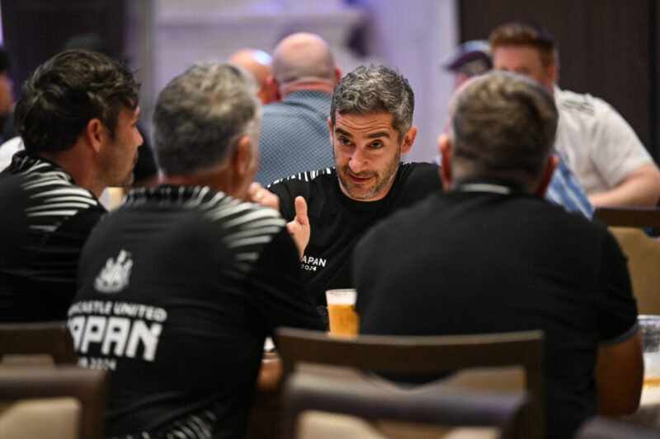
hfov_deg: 10.3
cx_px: 330
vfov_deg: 6.9
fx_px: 3666
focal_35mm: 200
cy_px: 220
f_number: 2.8
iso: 2500
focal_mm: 200
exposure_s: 1/160
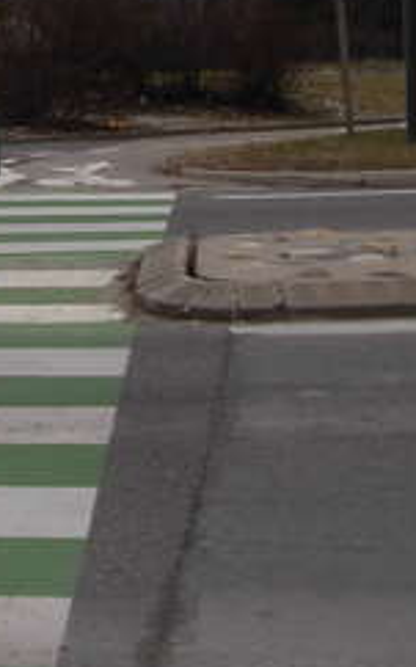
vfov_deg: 20.5
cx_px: -223
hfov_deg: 12.4
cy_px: 116
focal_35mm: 100
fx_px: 1816
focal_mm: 6.3
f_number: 2.9
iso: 79
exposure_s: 1/114
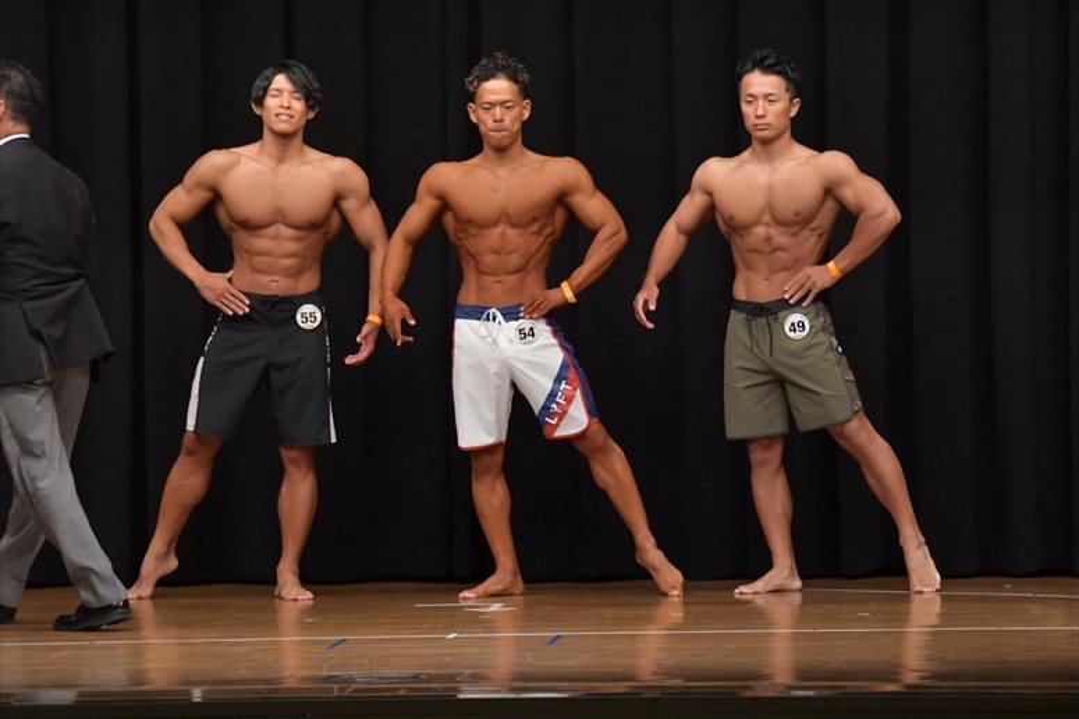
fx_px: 7190
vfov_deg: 5.7
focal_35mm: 240
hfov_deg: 8.6
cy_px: 360
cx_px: 540
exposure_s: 1/400
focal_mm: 160
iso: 6400
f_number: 5.6
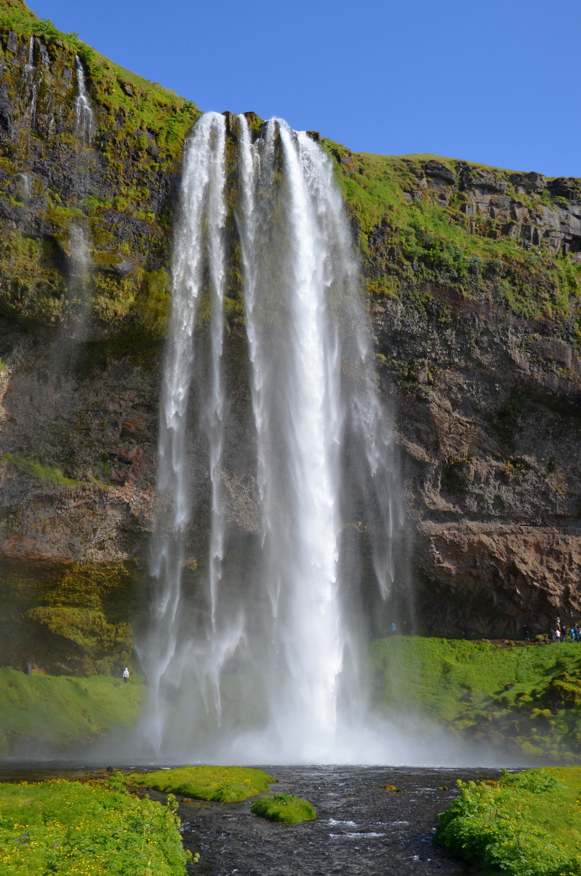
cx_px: 290
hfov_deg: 28.8
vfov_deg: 42.4
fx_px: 1130
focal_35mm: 46
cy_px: 438
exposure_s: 1/1600
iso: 400
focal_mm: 31
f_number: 6.3
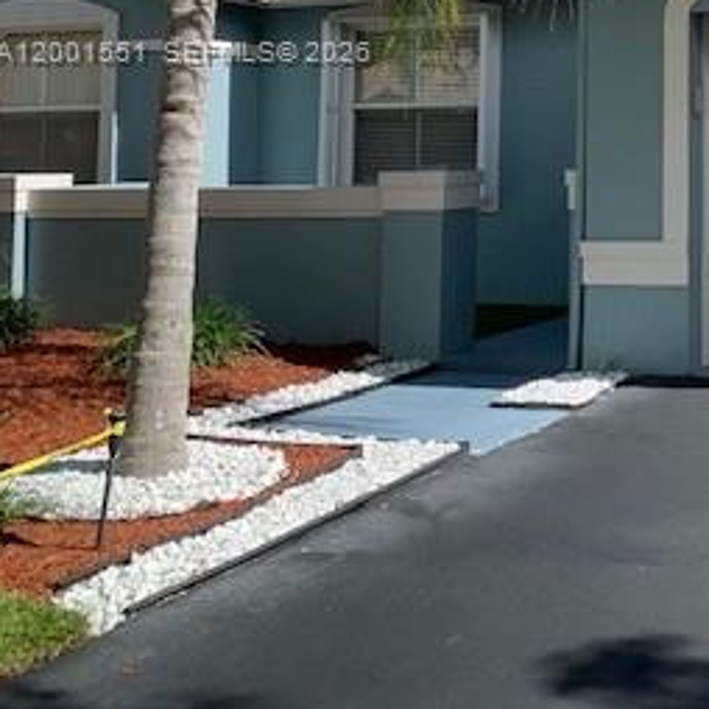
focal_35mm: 58
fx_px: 1344
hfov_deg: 25.9
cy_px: 53
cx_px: 882
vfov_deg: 28.3
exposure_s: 1/1387
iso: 25
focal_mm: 4.25
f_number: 1.8
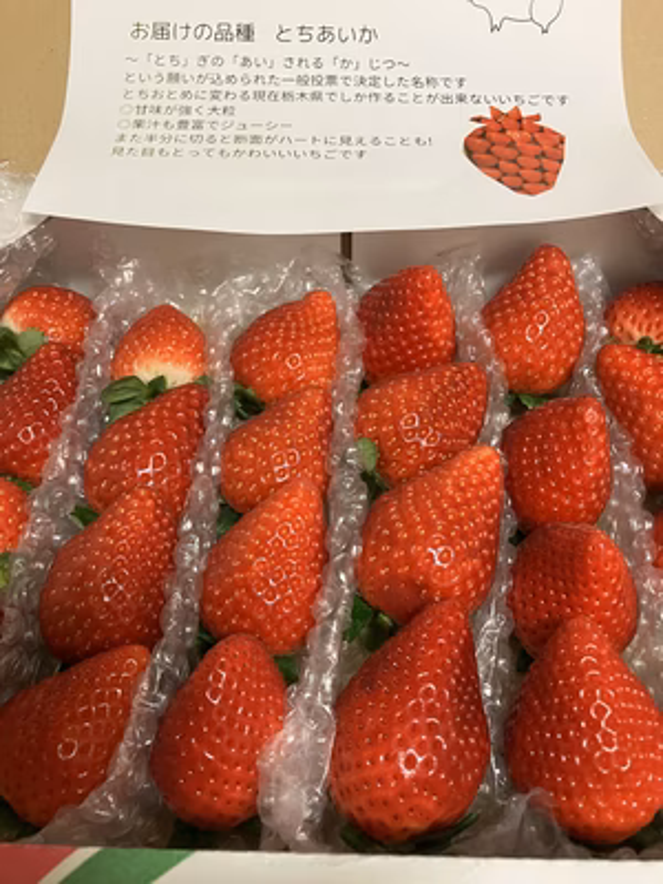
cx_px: 332
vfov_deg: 63.4
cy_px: 442
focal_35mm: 28
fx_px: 715
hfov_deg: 49.7
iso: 320
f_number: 1.8
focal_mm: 3.99
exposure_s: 1/33
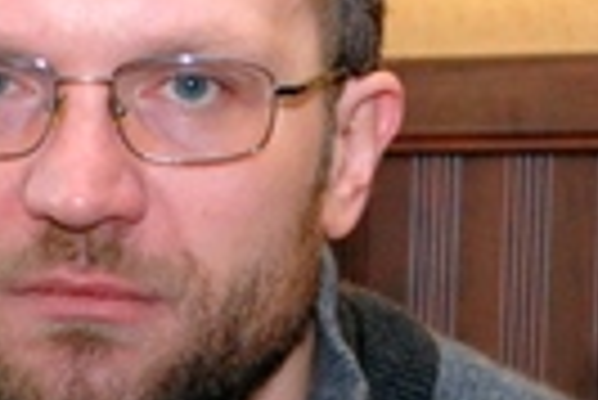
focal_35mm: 289
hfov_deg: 7.1
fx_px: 4806
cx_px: 67
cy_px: 544
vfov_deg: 4.7
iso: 500
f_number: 5.3
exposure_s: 1/160
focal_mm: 40
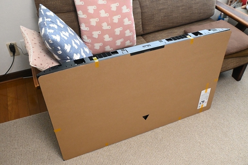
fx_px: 227
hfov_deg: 57.2
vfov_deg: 40.0
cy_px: 82
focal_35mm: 33
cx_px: 124
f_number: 5.6
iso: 4000
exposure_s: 1/125
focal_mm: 22
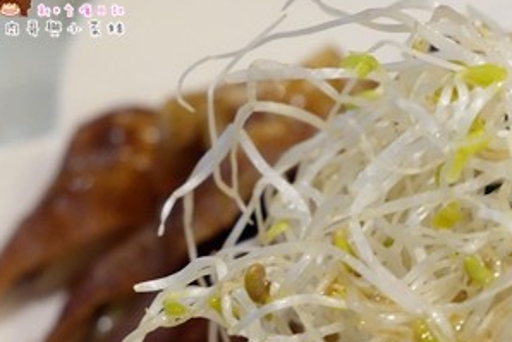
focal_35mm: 61
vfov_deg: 21.7
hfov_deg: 30.8
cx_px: 497
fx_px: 868
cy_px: 322
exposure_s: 1/30
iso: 800
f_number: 4
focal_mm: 10.4
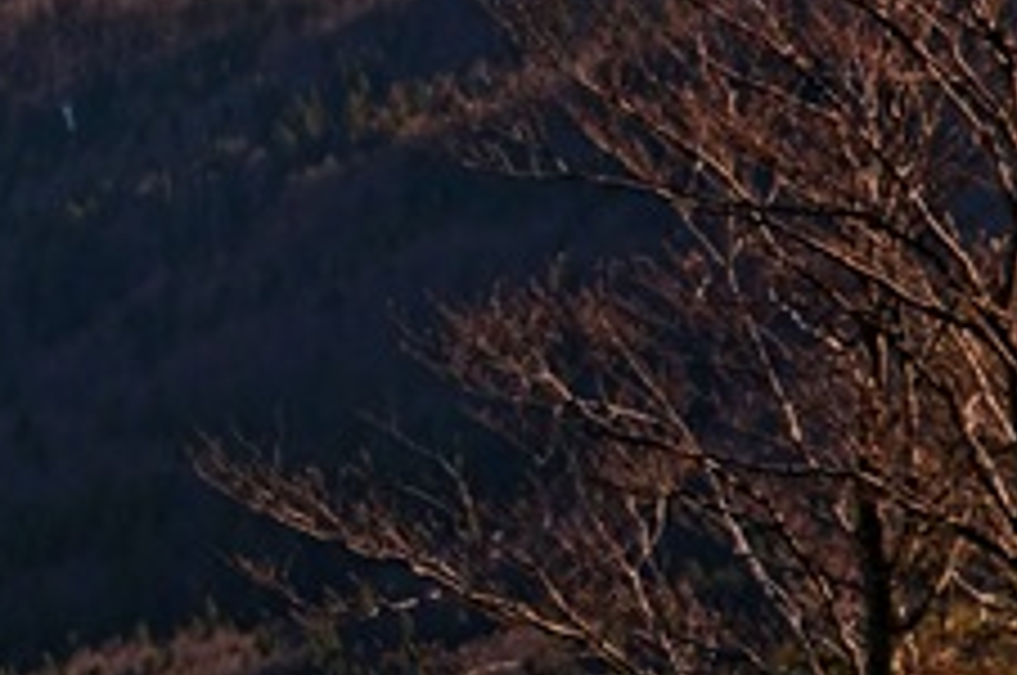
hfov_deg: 6.8
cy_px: 241
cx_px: -418
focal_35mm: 298
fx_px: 8406
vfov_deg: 4.6
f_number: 5.6
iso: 200
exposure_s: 1/250
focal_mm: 70
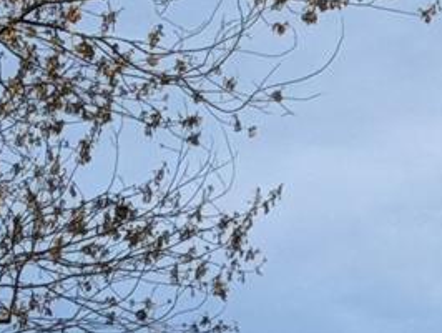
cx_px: 719
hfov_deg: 5.3
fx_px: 4716
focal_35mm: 369
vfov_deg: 3.9
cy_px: 1142
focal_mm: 6.76
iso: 64
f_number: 1.78
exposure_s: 1/7874
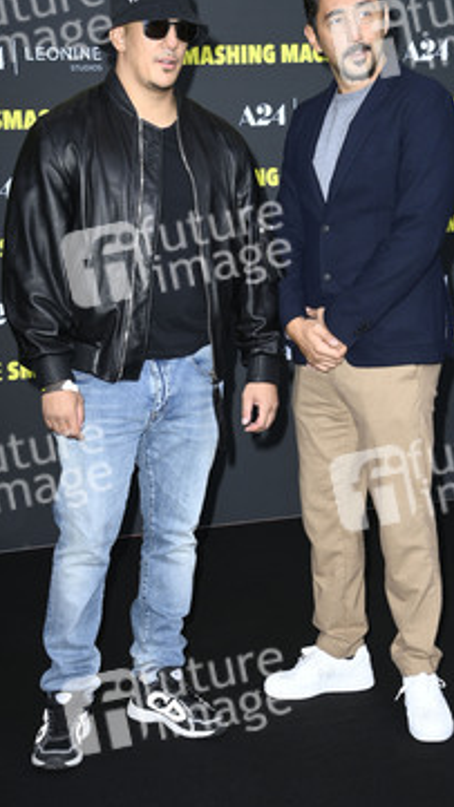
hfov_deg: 16.8
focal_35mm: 72
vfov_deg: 29.3
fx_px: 1541
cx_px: 242
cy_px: 367
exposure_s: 1/250
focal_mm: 62
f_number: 5.6
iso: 640
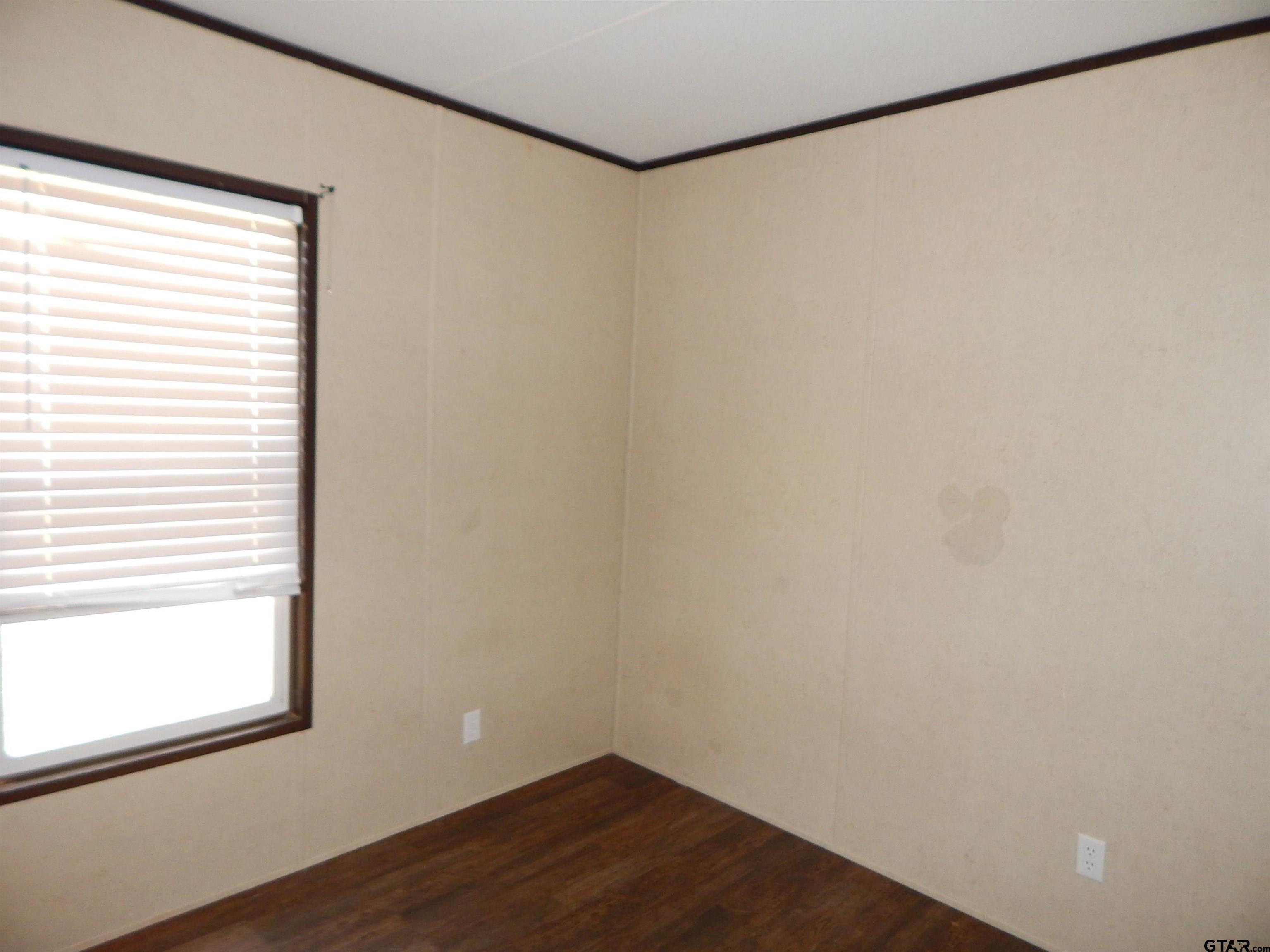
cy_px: 476
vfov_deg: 61.1
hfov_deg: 76.4
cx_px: 635
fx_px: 807
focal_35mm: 22
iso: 200
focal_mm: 4
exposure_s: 1/30
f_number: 3
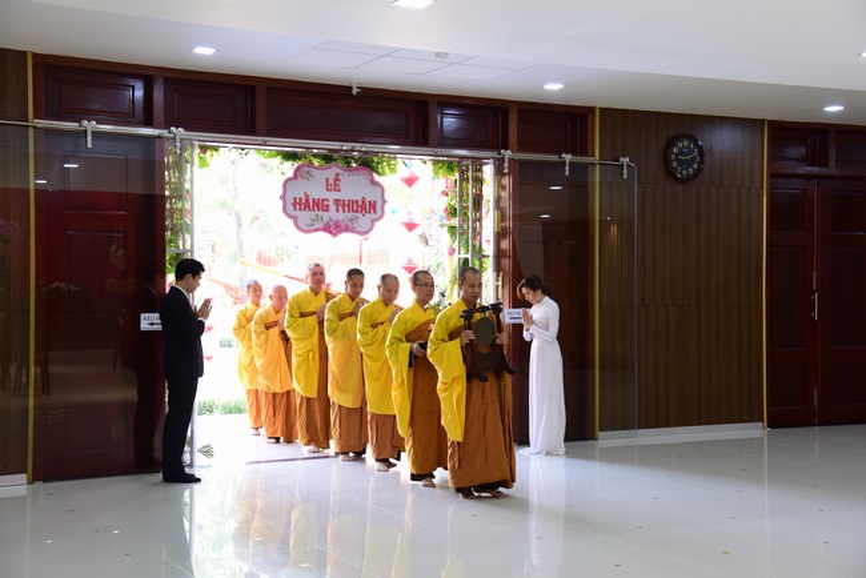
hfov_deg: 39.6
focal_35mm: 50
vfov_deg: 27.0
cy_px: 289
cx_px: 433
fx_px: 1203
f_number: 5.6
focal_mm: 50
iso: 1250
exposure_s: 1/50
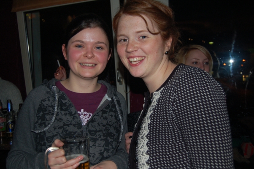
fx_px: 254
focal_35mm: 36
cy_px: 84
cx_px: 127
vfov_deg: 36.8
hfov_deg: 53.2
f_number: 4
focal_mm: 24
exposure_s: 1/60
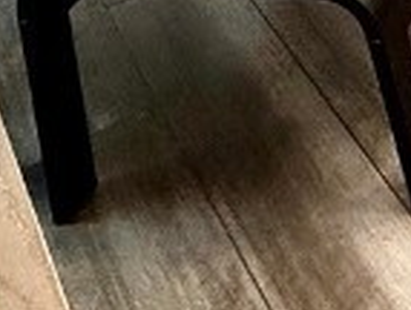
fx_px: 1190
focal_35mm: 100
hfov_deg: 14.9
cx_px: 888
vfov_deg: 10.1
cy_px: -672
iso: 160
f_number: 2.2
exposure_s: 1/120
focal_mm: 2.22
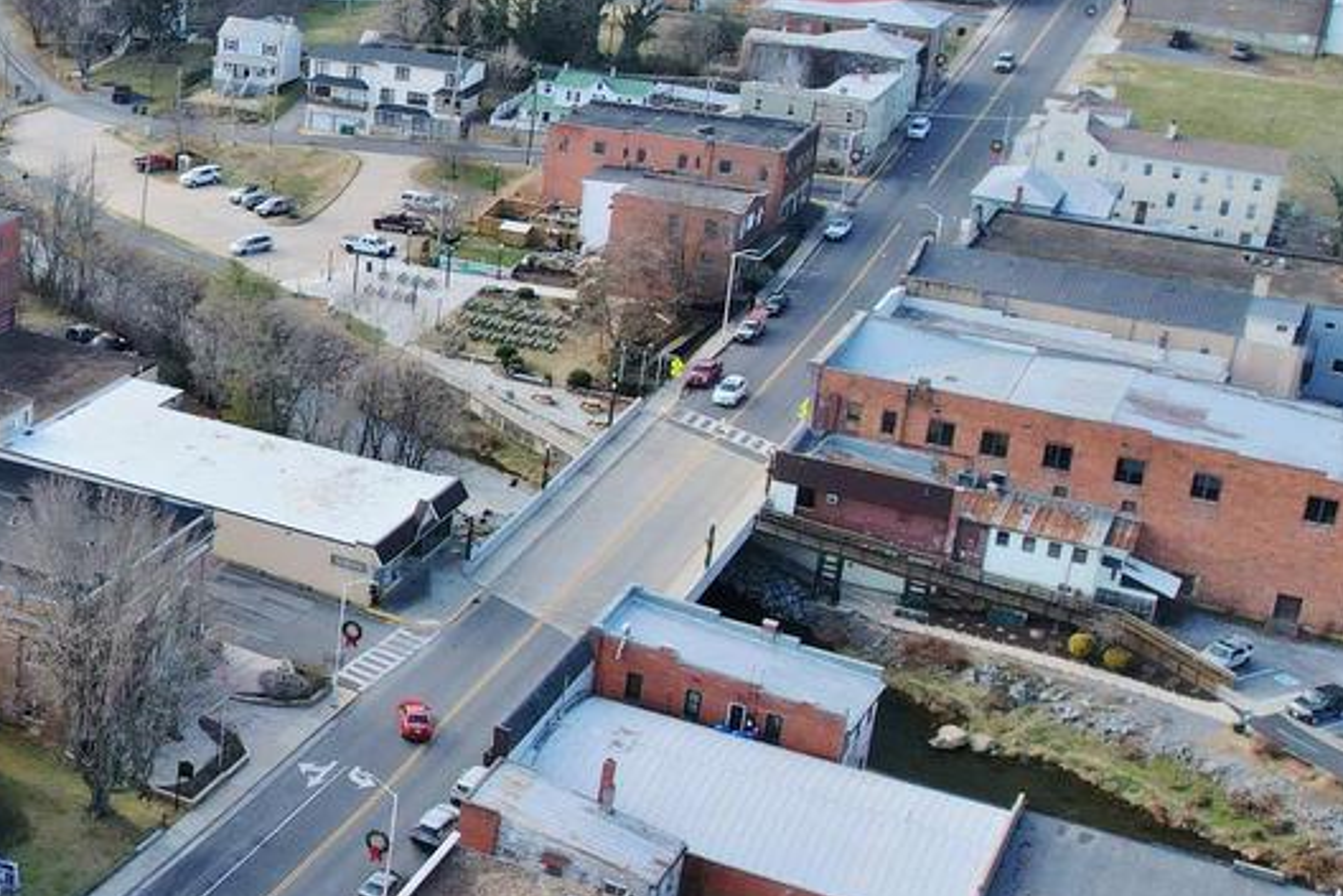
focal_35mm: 60
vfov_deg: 22.6
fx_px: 2238
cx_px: -231
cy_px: 339
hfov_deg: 29.2
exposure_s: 1/1500
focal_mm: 8.38
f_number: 2.8
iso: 100
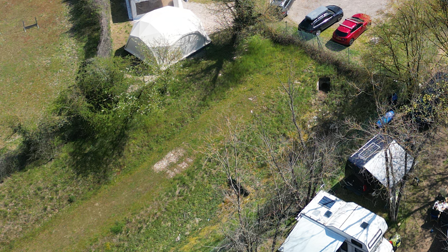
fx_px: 748
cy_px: -113
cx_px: 435
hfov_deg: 31.2
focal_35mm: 63
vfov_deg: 17.4
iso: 200
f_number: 1.7
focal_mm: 6.72
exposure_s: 1/2500
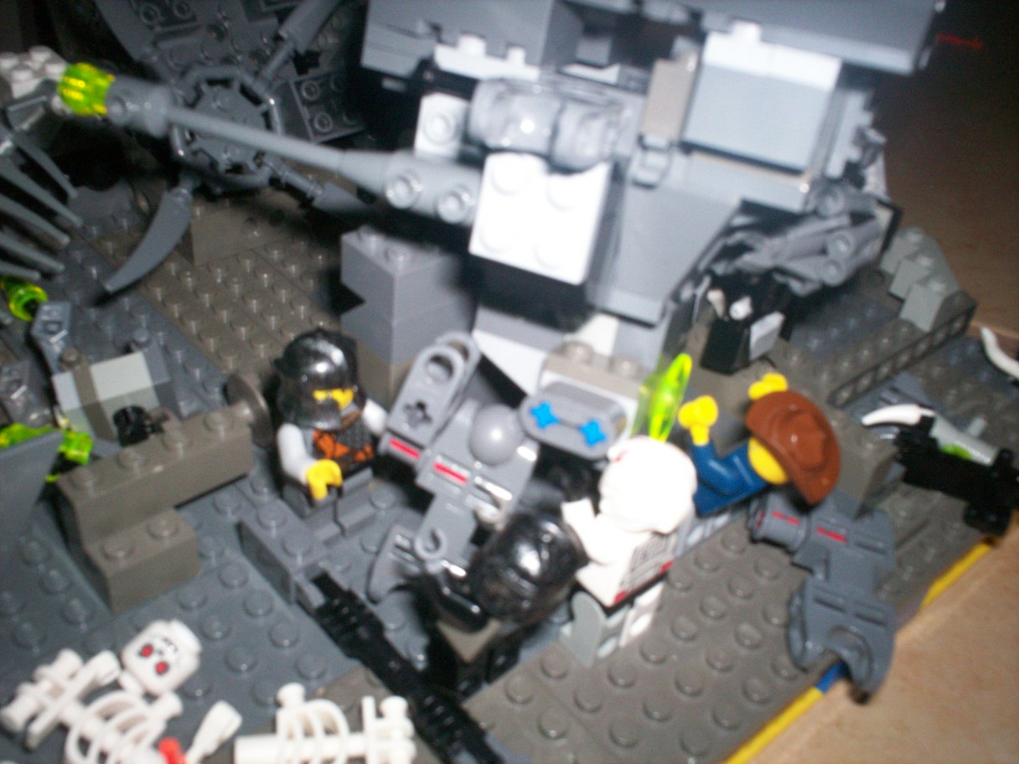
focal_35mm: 36
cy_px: 382
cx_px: 510
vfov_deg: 39.7
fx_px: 1060
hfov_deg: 51.4
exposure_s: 1/60
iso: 140
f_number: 4.5
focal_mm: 6
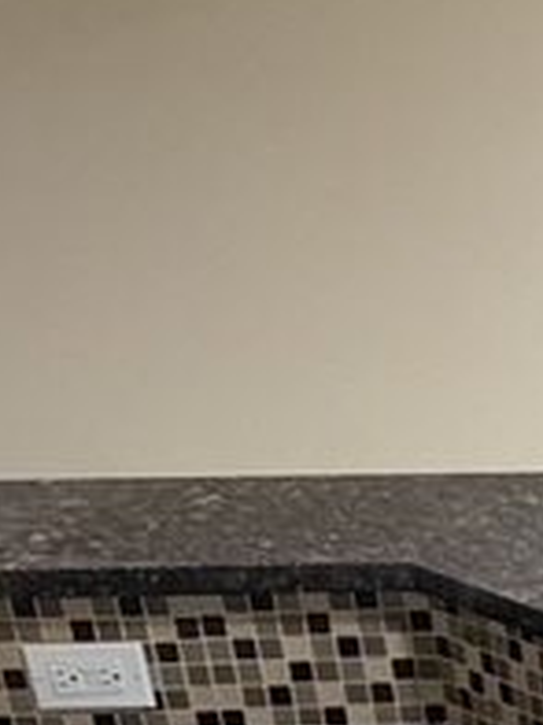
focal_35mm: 77
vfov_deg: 23.8
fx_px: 1610
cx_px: 994
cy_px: 788
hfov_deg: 16.0
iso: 250
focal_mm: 2.22
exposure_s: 1/60
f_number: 2.2
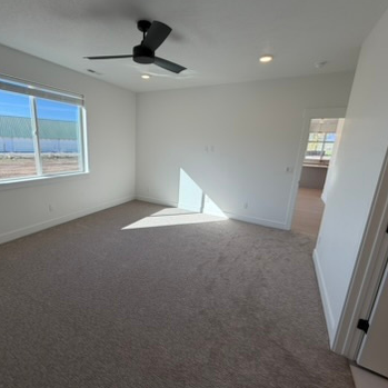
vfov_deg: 84.0
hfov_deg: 83.5
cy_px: 193
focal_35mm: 17
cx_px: 167
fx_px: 216
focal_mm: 2.22
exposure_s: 1/231
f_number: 2.2
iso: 40
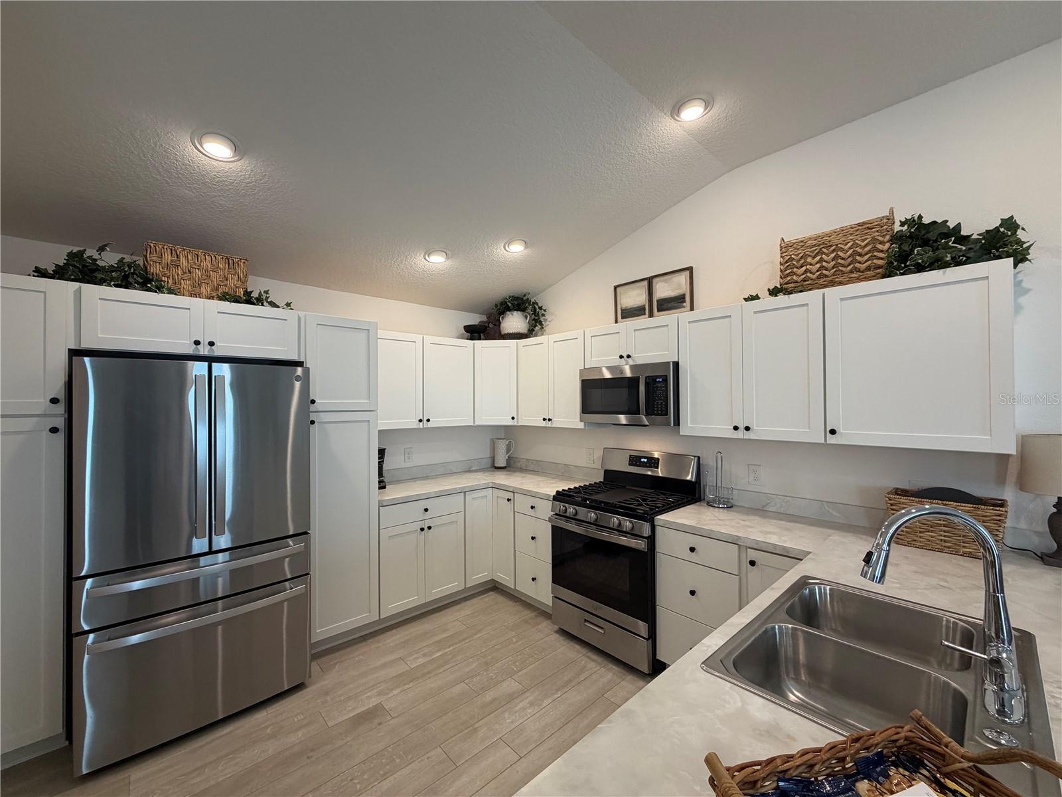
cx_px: 531
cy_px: 398
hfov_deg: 102.1
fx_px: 430
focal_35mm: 14
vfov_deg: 85.7
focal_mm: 2.22
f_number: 2.2
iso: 200
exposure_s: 1/120
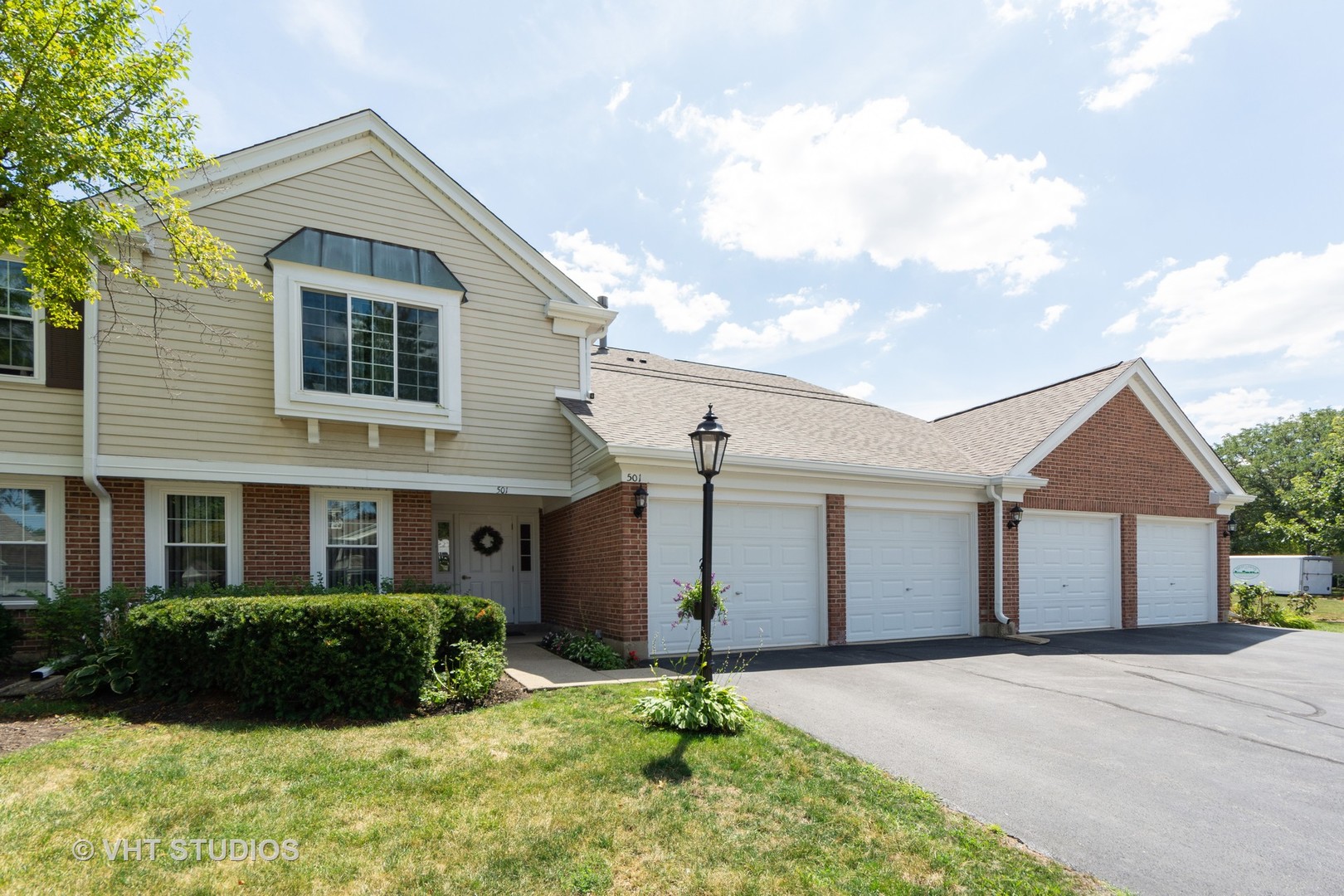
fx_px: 532
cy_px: 448
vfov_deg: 80.2
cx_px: 672
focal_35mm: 14
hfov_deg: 103.3
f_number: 9
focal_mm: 9.5
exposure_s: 1/200
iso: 200
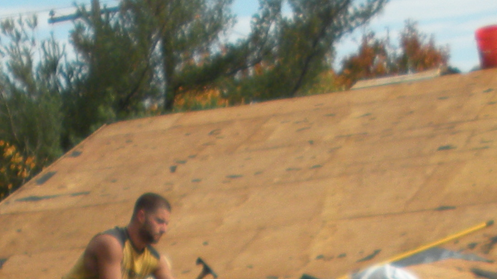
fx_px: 1687
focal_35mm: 128
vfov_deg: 8.8
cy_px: 599
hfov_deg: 16.8
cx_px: 264
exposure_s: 1/670
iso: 92
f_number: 3.5
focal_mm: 6.3
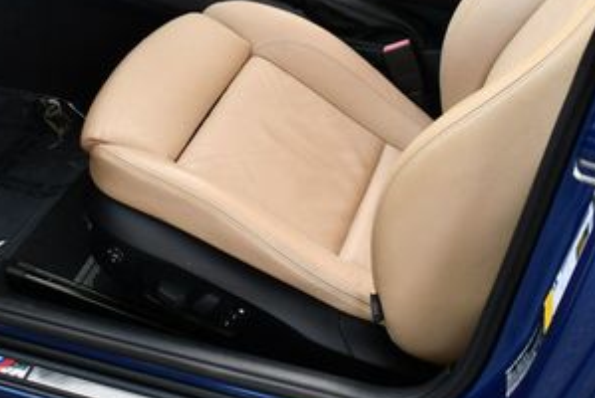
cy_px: -12
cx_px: 291
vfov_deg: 17.3
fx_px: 1274
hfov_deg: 26.3
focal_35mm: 77
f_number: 4
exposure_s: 1/250
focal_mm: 18
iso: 400
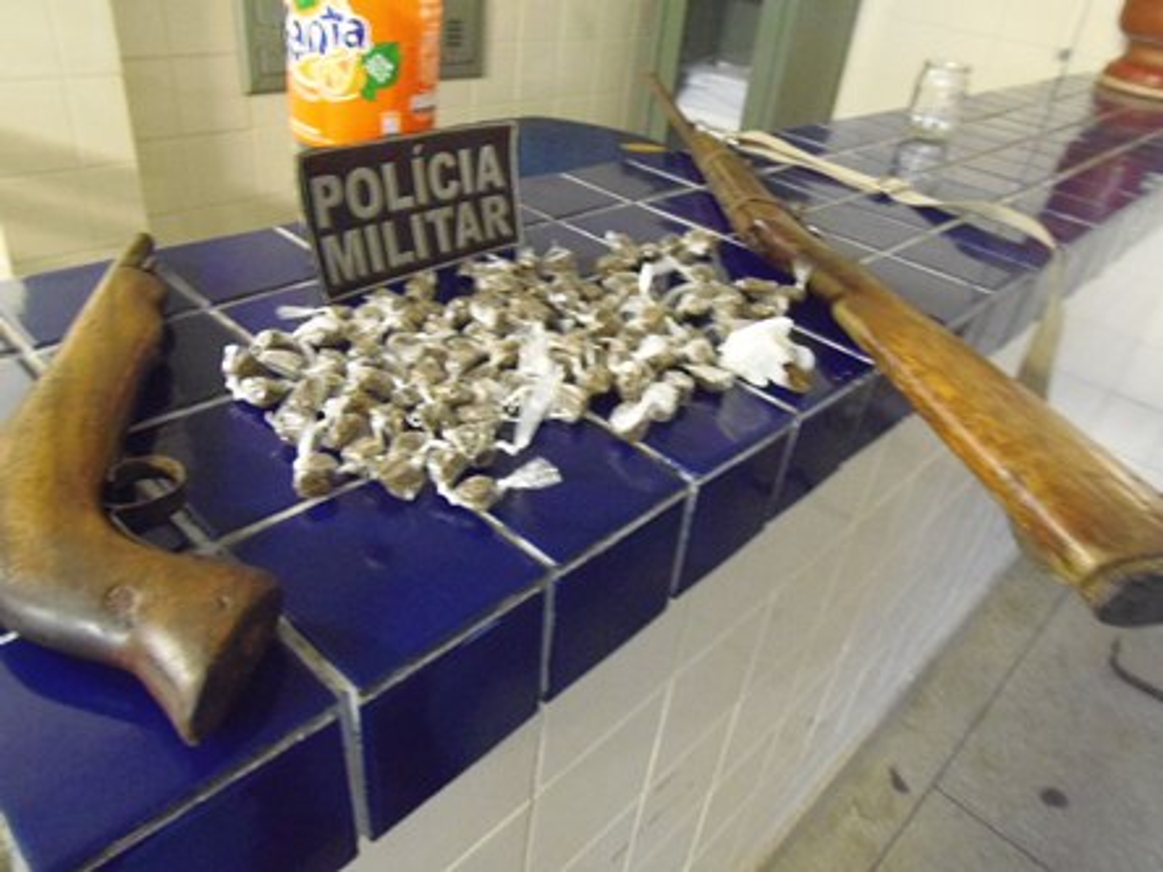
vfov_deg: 56.8
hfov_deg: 71.6
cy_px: 436
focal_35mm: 24
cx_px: 582
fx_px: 806
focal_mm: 4.3
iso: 800
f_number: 2.9
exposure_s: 1/6
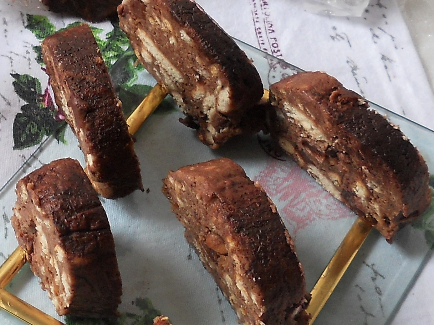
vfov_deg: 15.5
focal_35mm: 95
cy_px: 114
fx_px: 1191
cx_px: 30
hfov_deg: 20.2
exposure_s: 1/30
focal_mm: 6.72
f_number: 3.1
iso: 160
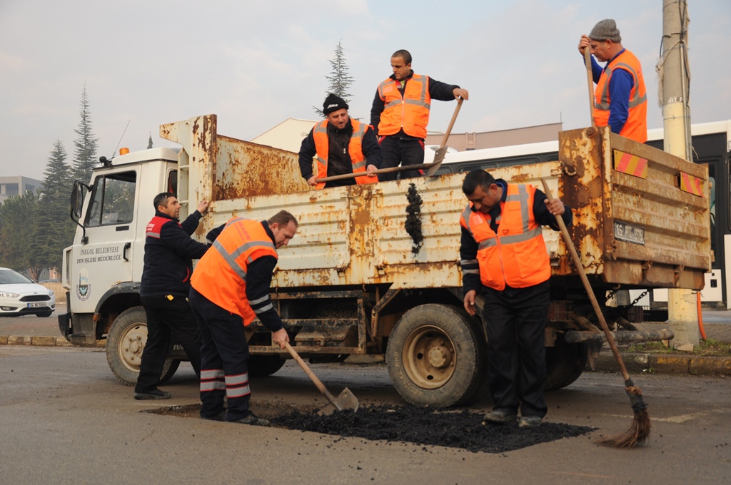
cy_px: 242
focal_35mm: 48
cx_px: 366
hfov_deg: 41.2
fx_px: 973
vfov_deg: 28.0
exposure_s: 1/320
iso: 200
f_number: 5.6
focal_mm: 32
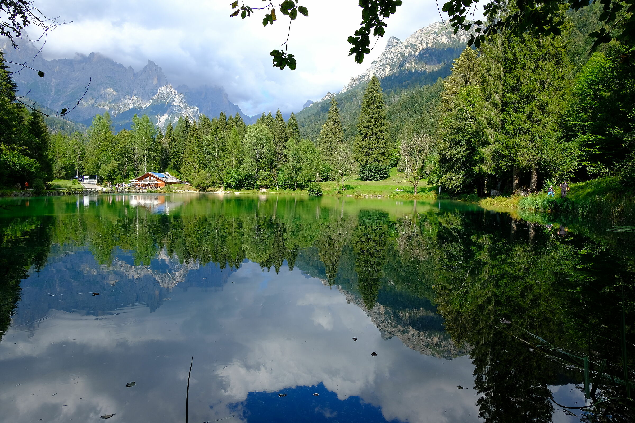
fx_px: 406
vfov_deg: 55.1
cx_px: 318
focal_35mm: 23
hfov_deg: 76.1
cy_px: 212
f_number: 9
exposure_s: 1/160
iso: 200
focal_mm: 15
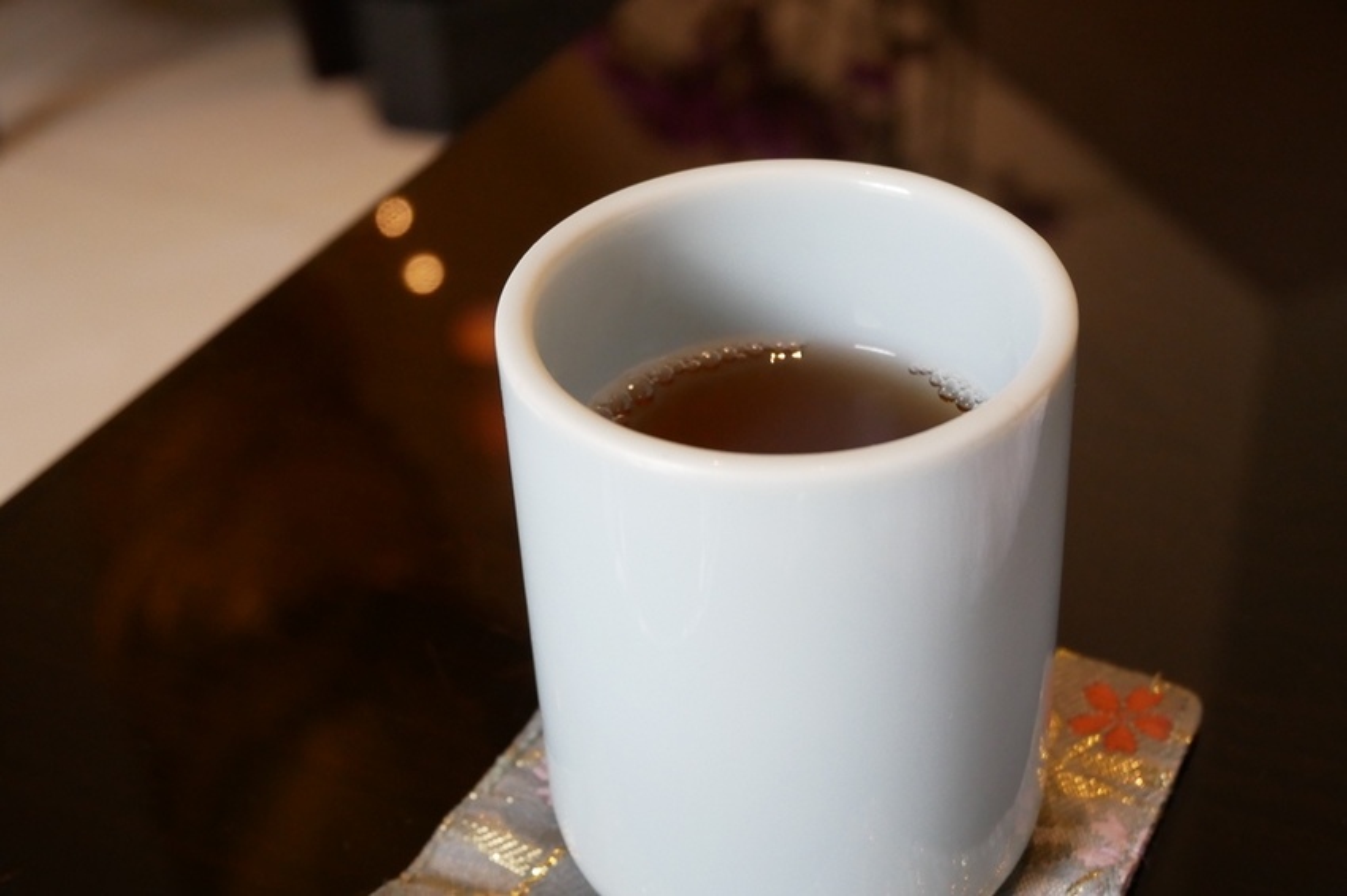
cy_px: 448
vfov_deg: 29.8
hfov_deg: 43.6
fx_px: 1683
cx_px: 674
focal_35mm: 45
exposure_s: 1/60
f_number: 4.8
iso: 1250
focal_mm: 22
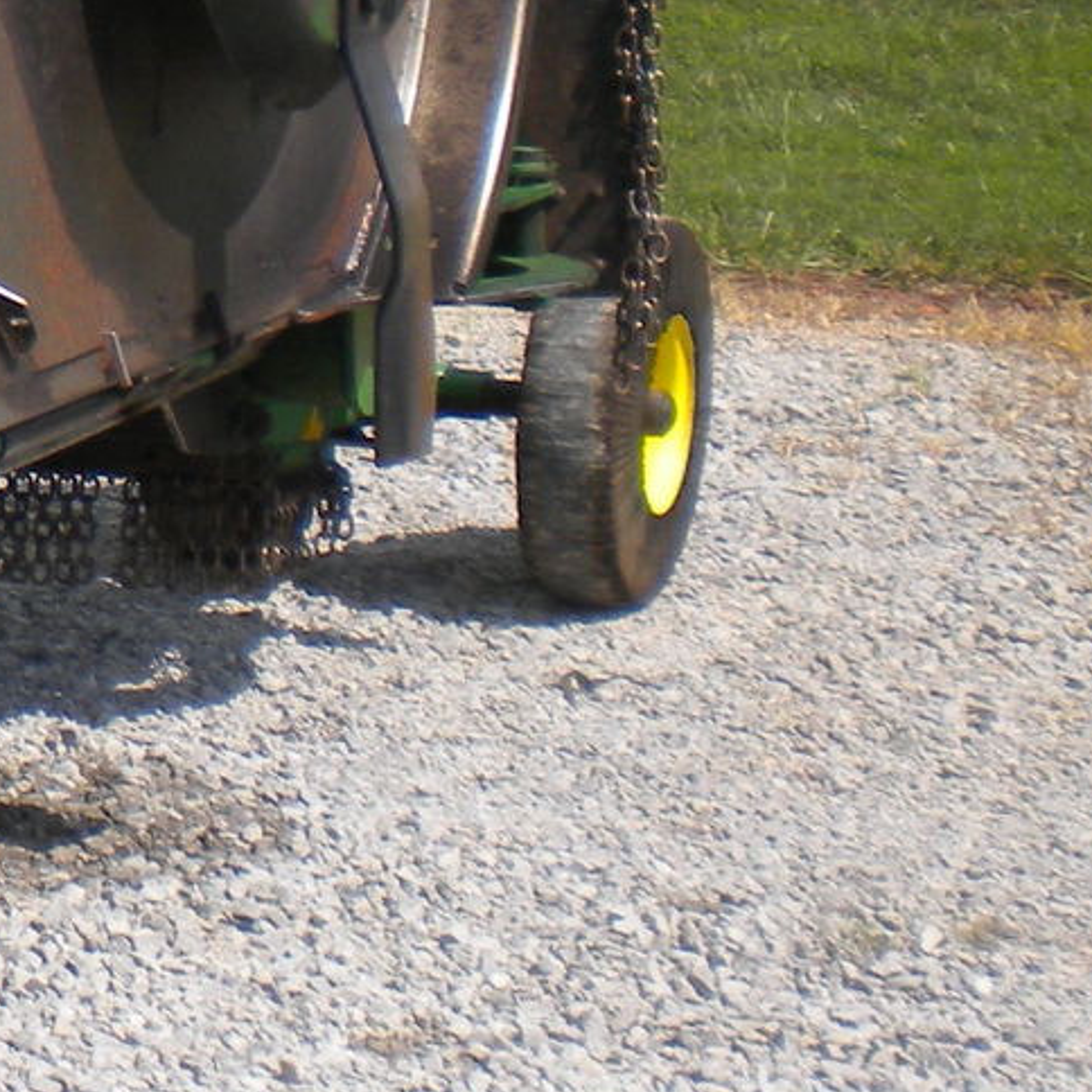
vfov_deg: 13.3
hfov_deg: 12.1
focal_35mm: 131
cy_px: 214
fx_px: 4675
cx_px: -932
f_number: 4.6
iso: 80
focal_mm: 6.3
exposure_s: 1/678
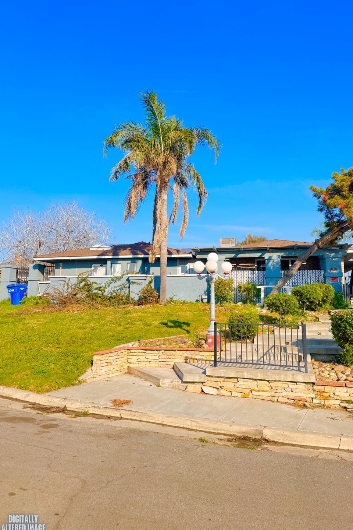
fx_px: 382
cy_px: 262
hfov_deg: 49.4
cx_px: 202
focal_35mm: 26
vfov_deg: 69.4
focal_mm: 6.76
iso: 80
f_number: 1.78
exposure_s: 1/1059
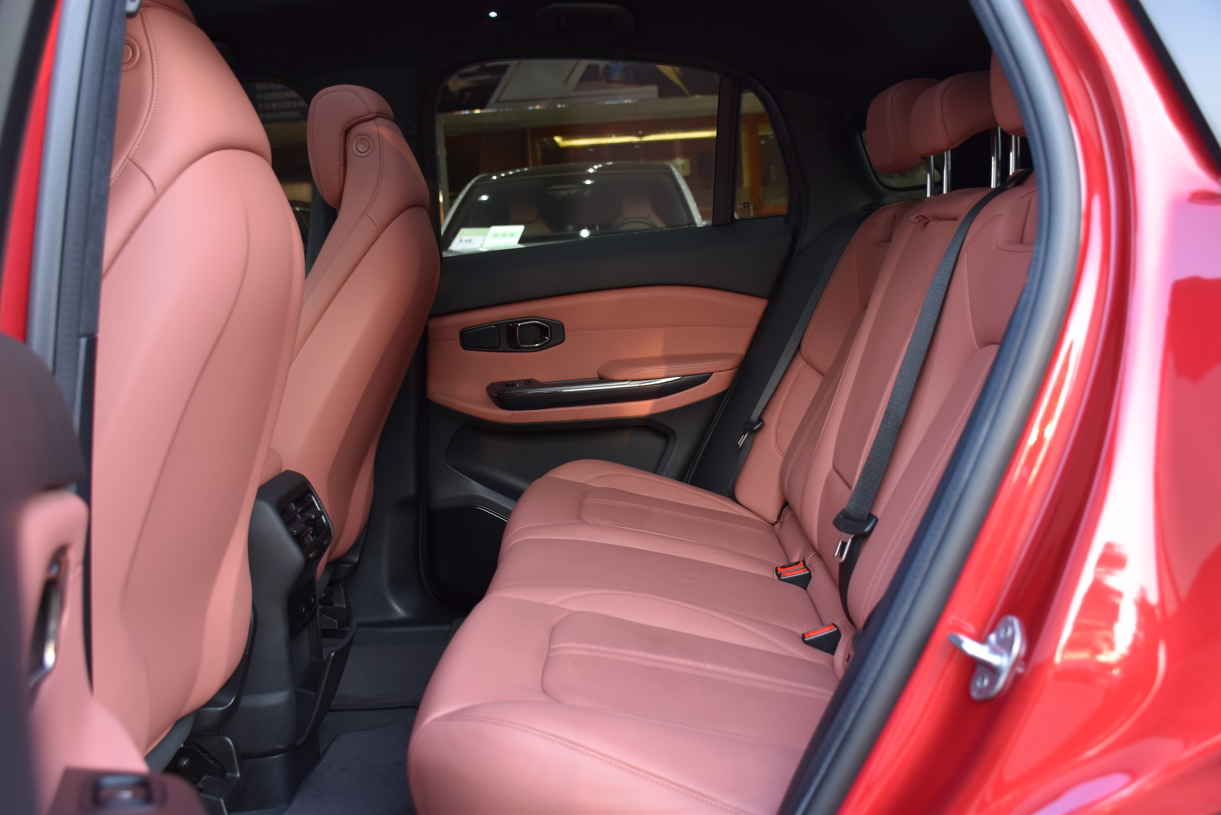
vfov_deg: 36.9
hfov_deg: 53.1
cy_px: 408
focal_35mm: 36
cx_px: 610
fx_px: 1221
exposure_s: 1/60
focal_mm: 24
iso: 400
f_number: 4
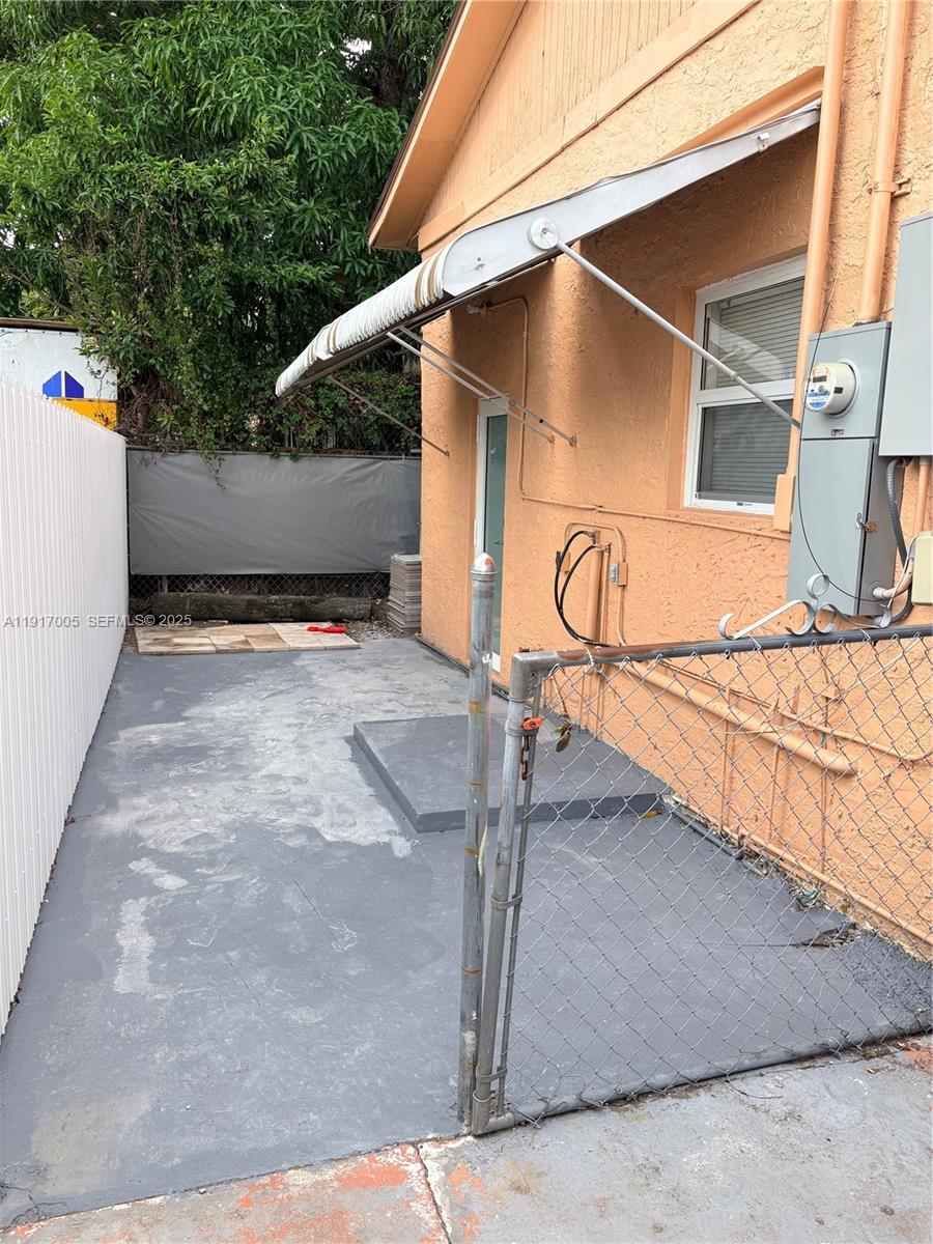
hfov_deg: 53.1
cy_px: 622
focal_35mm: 26
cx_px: 466
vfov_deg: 67.3
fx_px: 934
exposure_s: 1/485
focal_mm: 5.96
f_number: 1.6
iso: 50
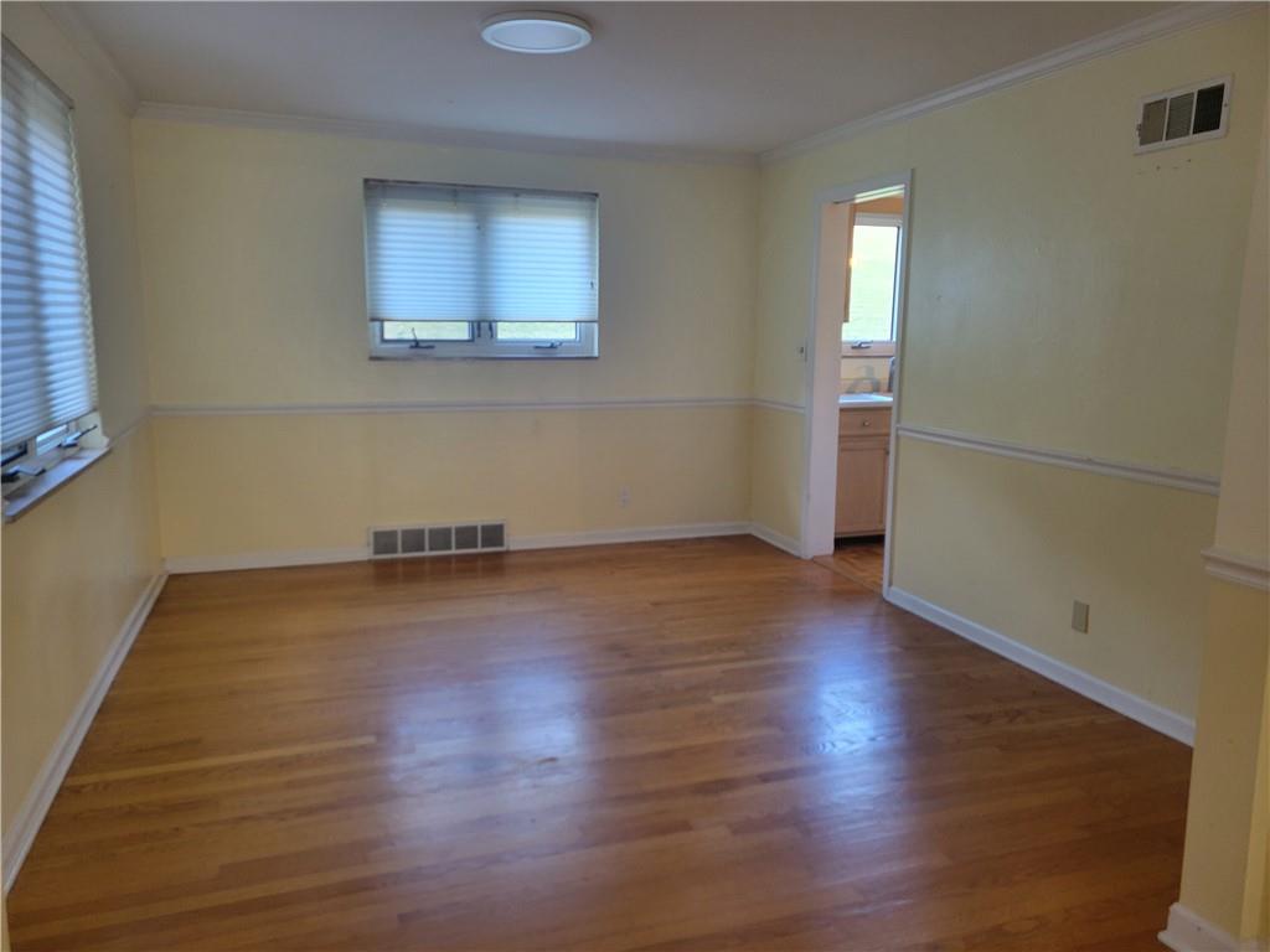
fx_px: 954
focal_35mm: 26
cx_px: 635
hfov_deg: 67.3
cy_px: 476
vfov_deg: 53.1
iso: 250
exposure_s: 1/40
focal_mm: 5.4
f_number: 1.8
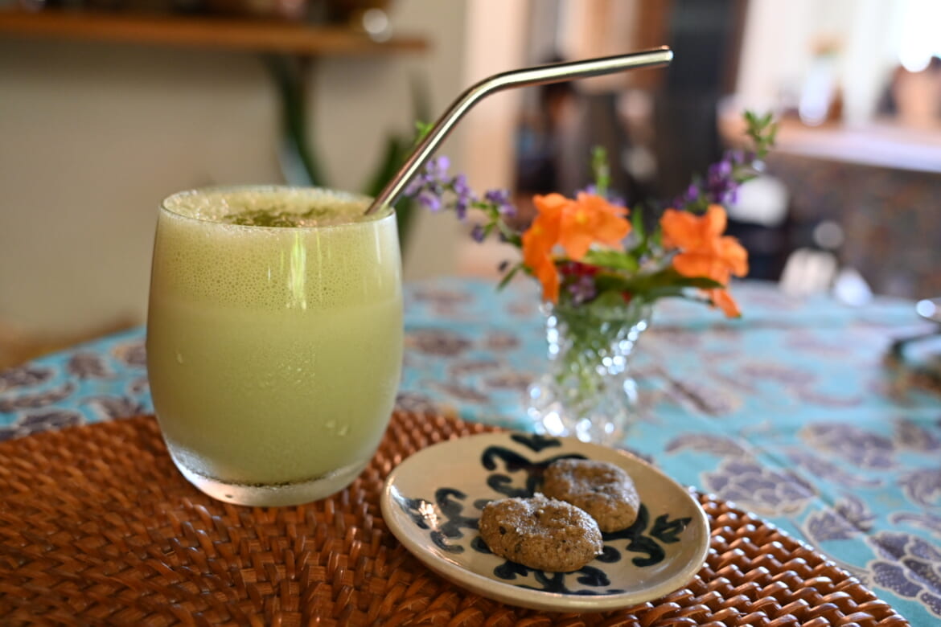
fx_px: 863
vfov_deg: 40.0
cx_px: 470
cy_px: 314
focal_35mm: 33
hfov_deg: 57.2
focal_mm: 33
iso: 1600
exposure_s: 1/160
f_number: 4
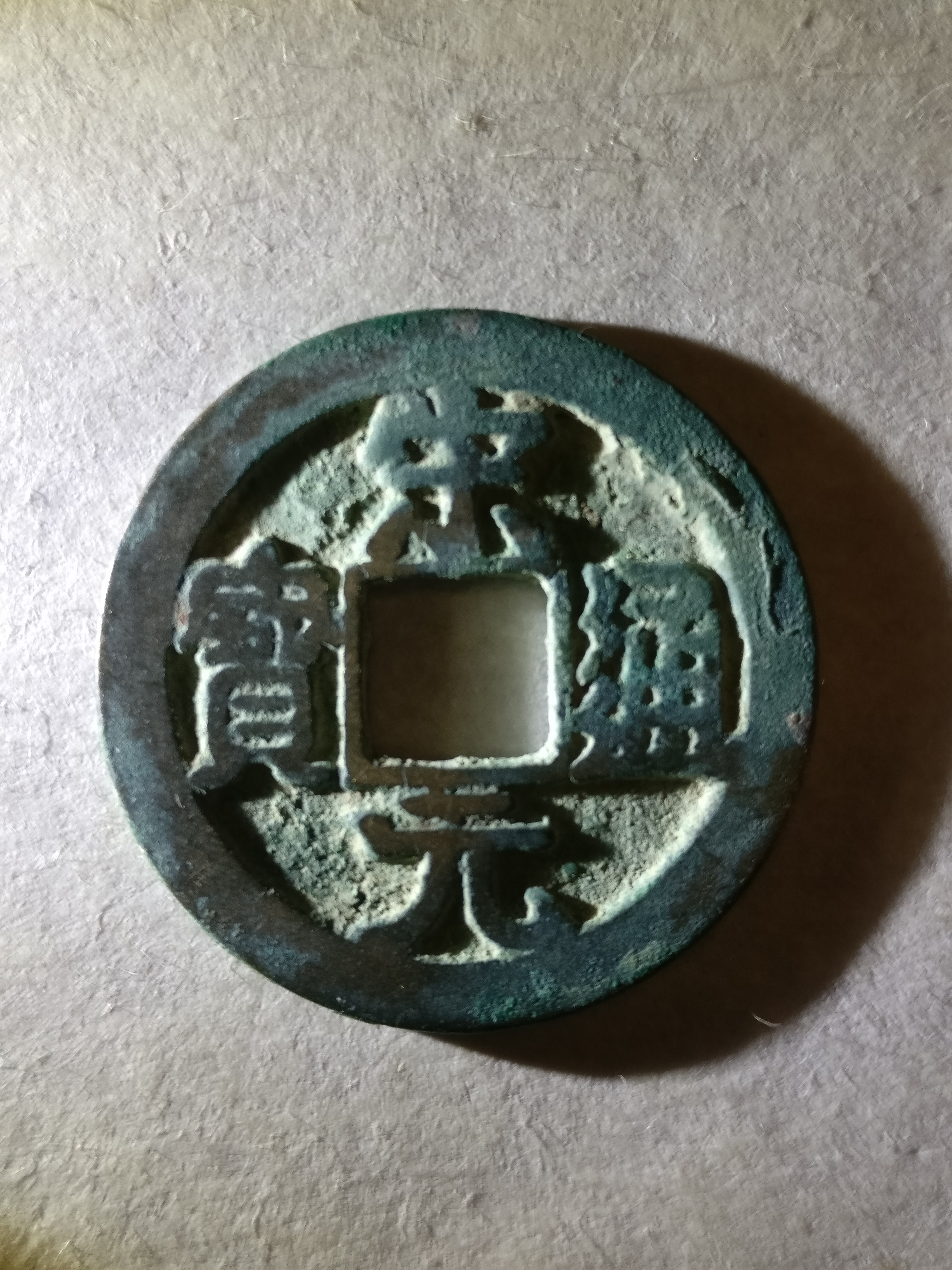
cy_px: 635
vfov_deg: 63.4
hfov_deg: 49.7
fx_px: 1027
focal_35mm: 28
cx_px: 476
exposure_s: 1/50
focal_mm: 4.26
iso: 160
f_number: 2
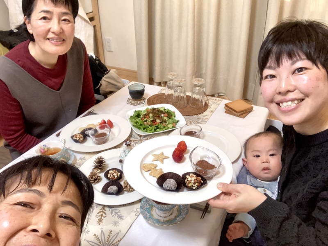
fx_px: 303
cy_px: 123
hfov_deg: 56.8
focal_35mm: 32
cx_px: 164
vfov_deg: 44.2
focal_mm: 2.87
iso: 125
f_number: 2.2
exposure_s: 1/50
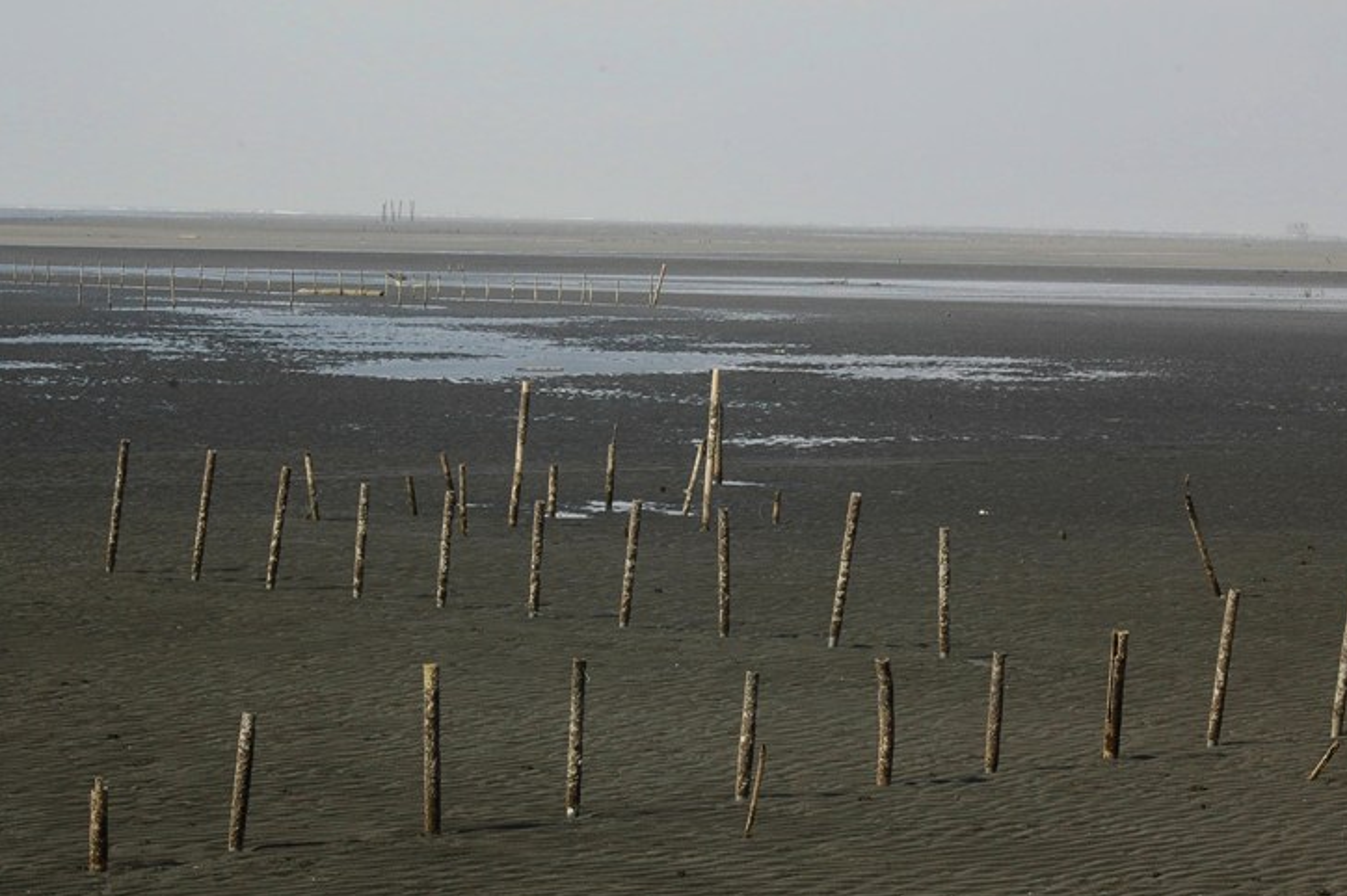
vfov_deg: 11.8
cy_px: 493
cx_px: 683
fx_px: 4338
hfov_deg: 17.6
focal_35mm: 116
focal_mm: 70
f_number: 14
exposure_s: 1/250
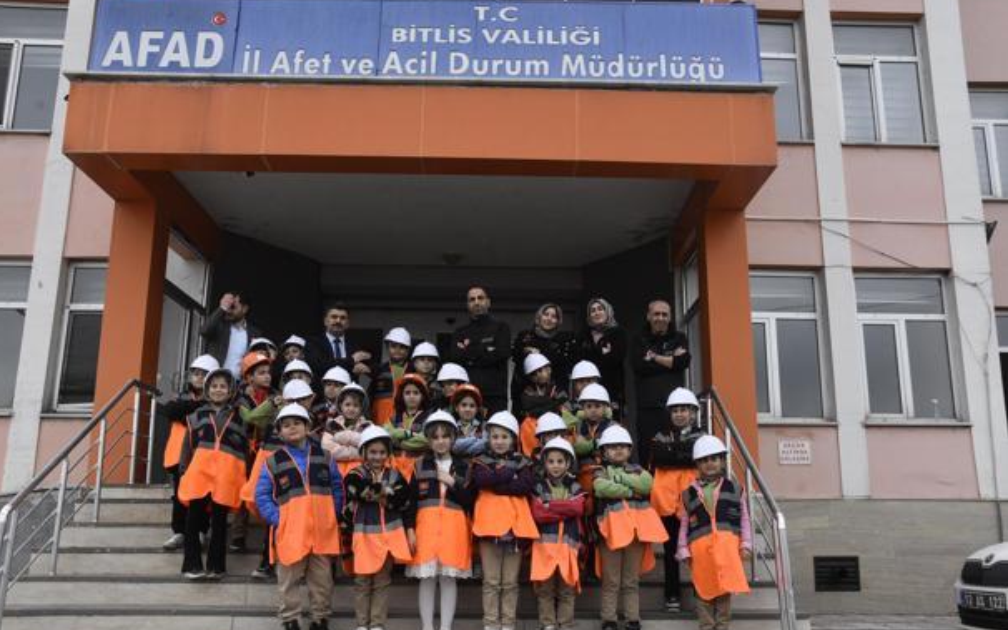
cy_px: 326
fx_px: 893
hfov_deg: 58.9
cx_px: 500
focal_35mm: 33
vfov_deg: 38.9
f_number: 11
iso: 1600
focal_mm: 21
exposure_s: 1/500
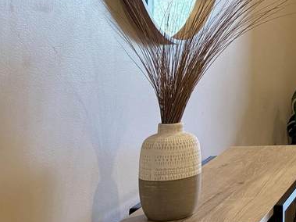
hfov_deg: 19.5
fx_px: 692
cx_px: 498
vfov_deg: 17.8
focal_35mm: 81
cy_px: 5
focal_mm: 6.76
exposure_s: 1/120
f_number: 1.78
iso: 250
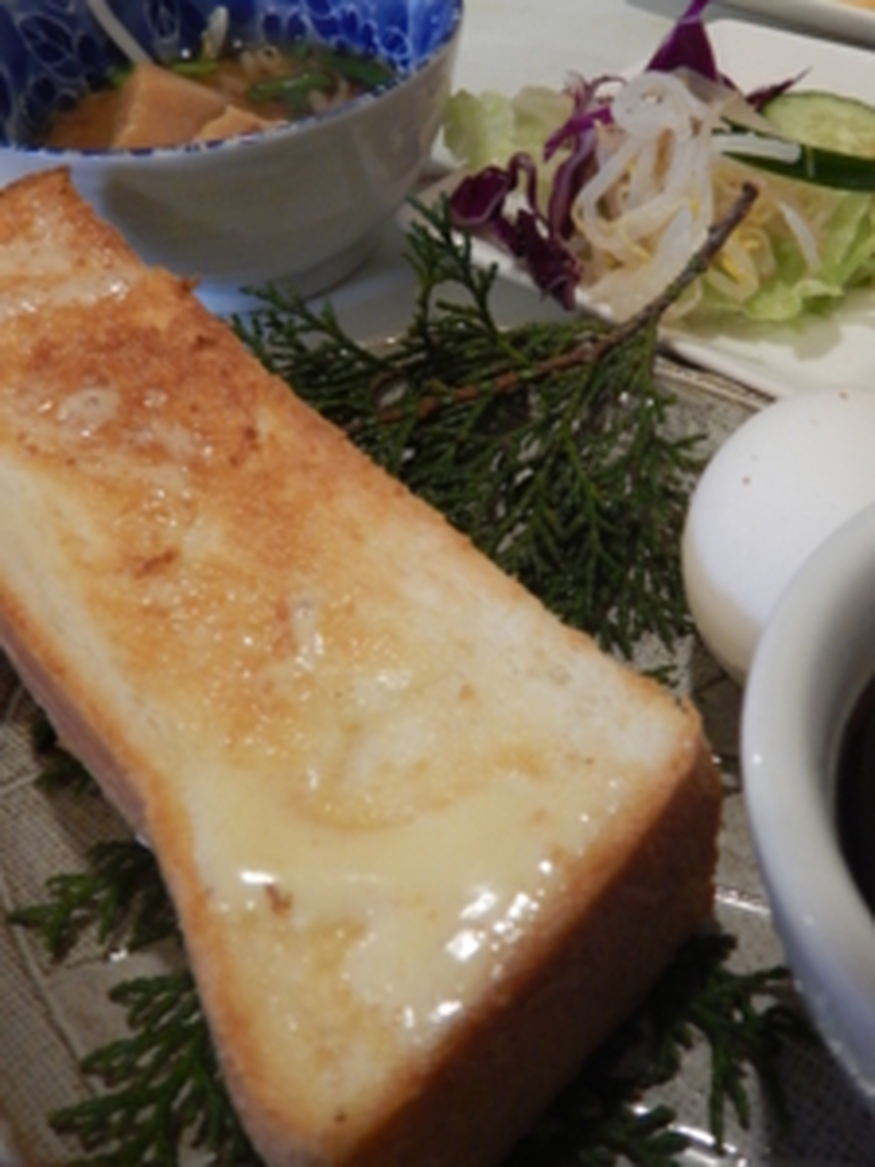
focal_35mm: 36
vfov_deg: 50.7
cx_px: 572
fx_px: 1213
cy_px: 424
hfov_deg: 39.3
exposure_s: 1/25
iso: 400
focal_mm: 4.3
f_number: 2.8
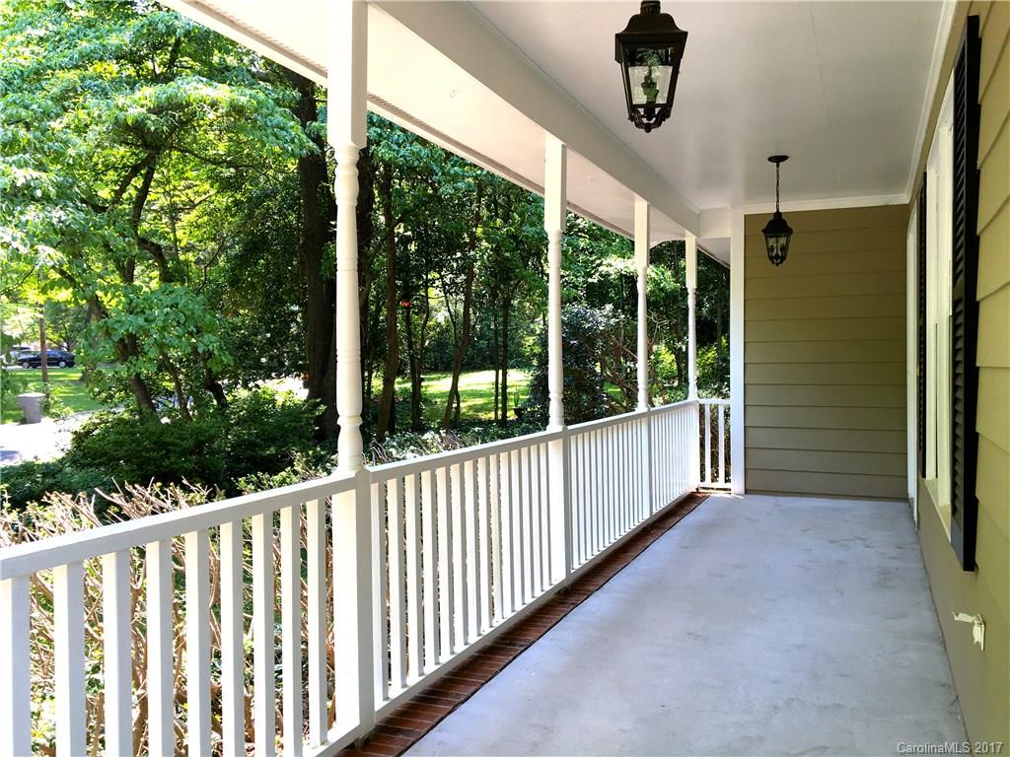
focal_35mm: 29
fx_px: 846
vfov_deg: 48.2
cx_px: 505
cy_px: 378
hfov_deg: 61.7
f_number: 2.2
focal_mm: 4.15
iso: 25
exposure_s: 1/120
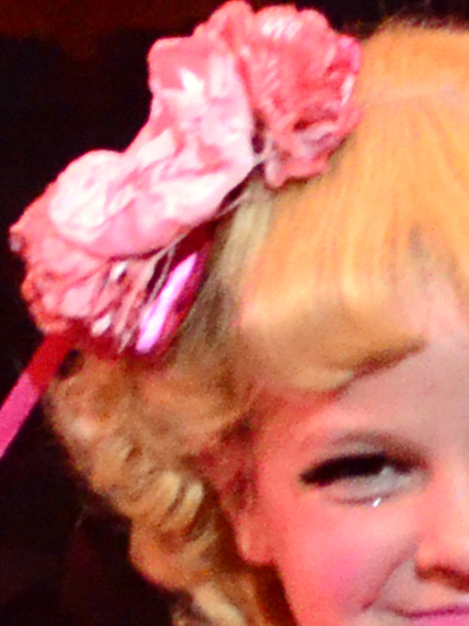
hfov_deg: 1.5
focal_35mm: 1009
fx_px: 18227
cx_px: 630
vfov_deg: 2.0
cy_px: 742
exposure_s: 1/400
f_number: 4.5
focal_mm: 70
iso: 3200
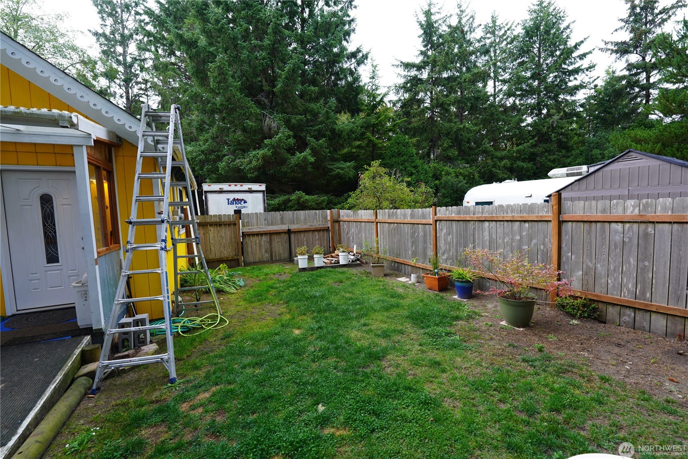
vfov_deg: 81.2
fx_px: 267
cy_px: 230
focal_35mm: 14
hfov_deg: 104.3
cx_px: 344
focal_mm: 14
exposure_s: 1/60
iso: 100
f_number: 4.5
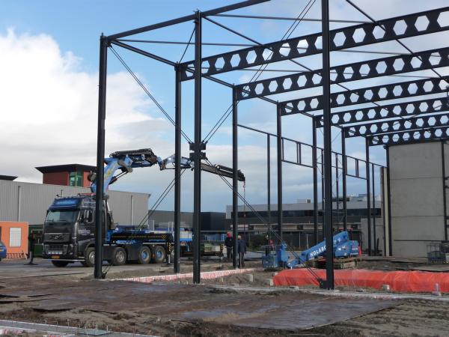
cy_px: 168
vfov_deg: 30.3
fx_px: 623
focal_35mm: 48
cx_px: 224
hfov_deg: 39.7
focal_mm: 8
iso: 160
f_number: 4.2
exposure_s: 1/400
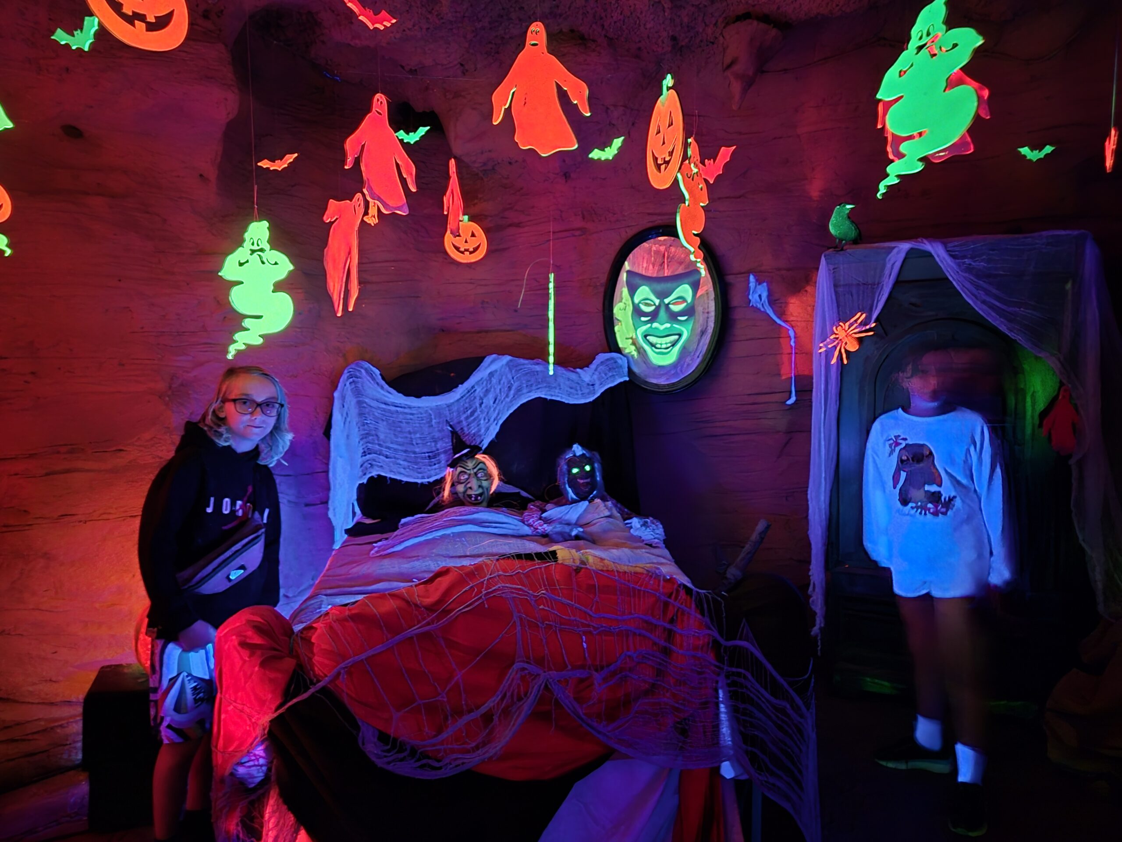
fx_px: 745
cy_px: 421
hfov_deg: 73.9
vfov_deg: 58.9
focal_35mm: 23
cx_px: 561
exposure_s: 1/9
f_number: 1.8
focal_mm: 5.4
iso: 3200
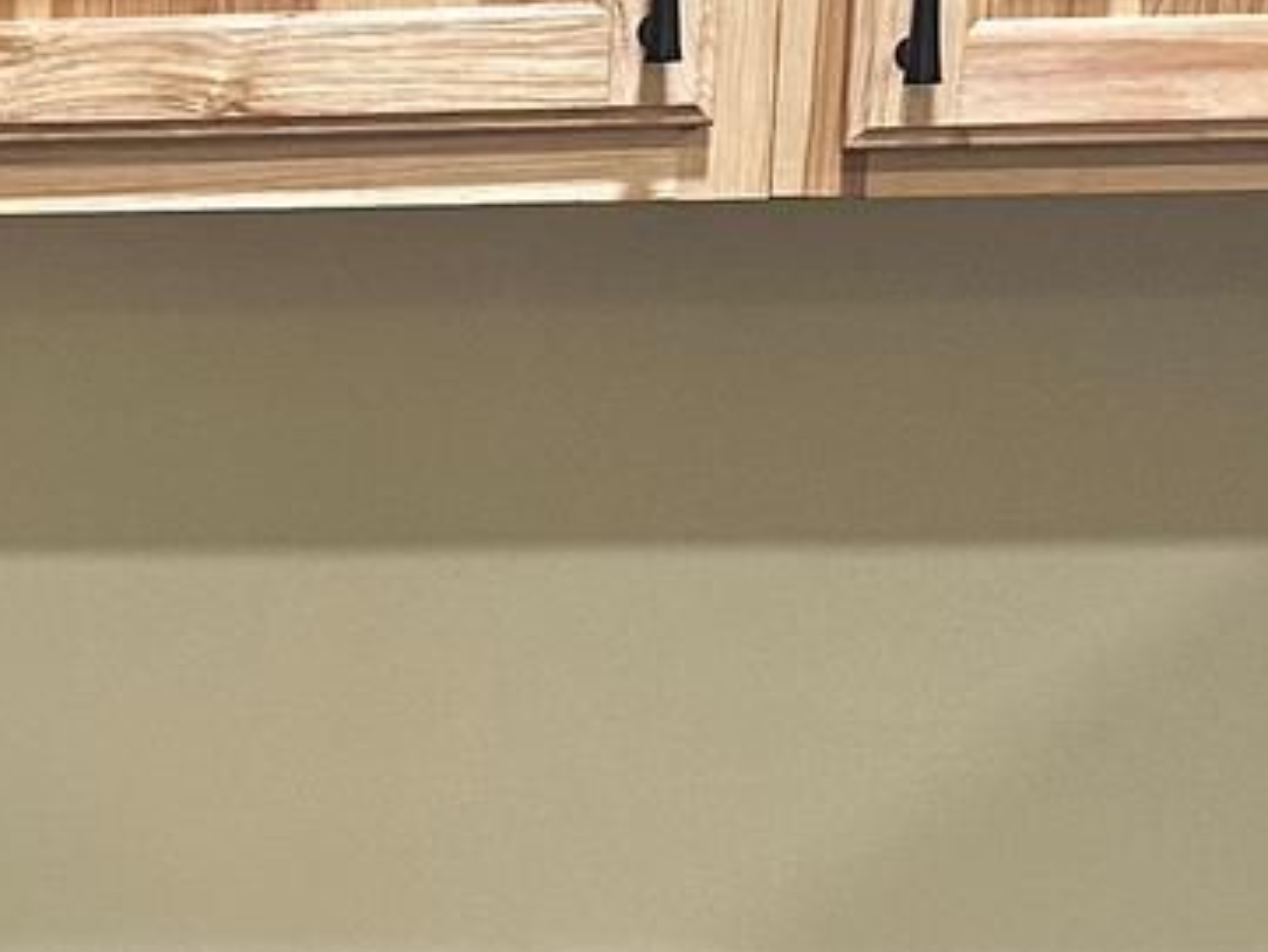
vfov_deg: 10.7
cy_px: 1254
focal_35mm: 136
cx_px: -636
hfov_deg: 13.6
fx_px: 4983
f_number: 1.78
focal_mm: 6.86
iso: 200
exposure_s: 1/60
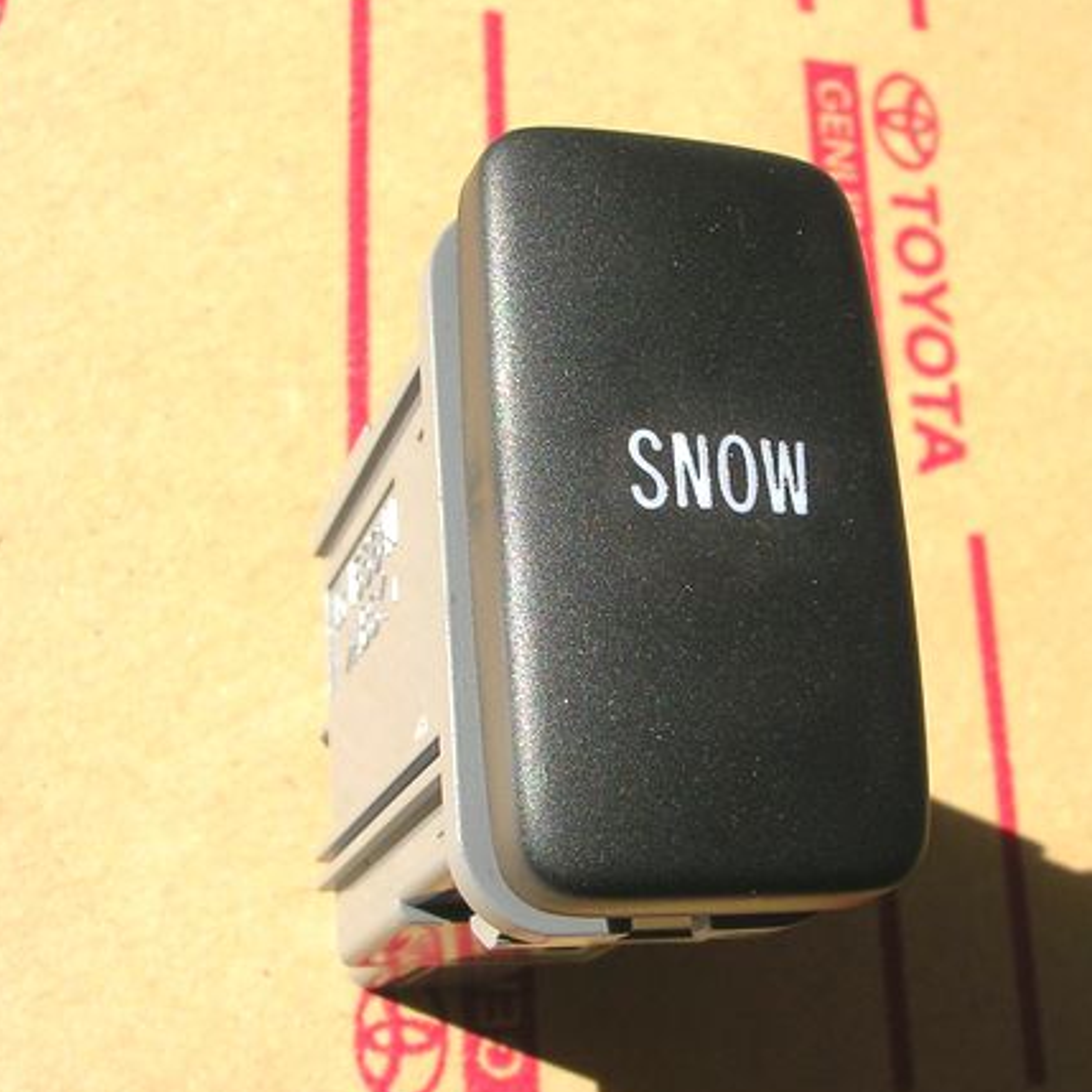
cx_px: 664
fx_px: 1677
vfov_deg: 36.1
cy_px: 563
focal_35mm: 47
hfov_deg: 35.9
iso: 50
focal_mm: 5.8
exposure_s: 1/160
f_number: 5.6
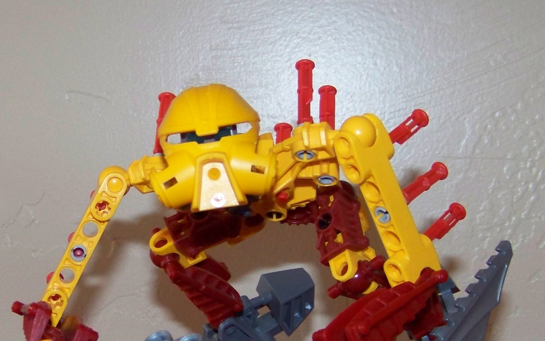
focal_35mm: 77
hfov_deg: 26.8
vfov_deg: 16.9
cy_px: 236
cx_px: 241
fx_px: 1144
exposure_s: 1/30
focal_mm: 5.85
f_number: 2.8
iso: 200
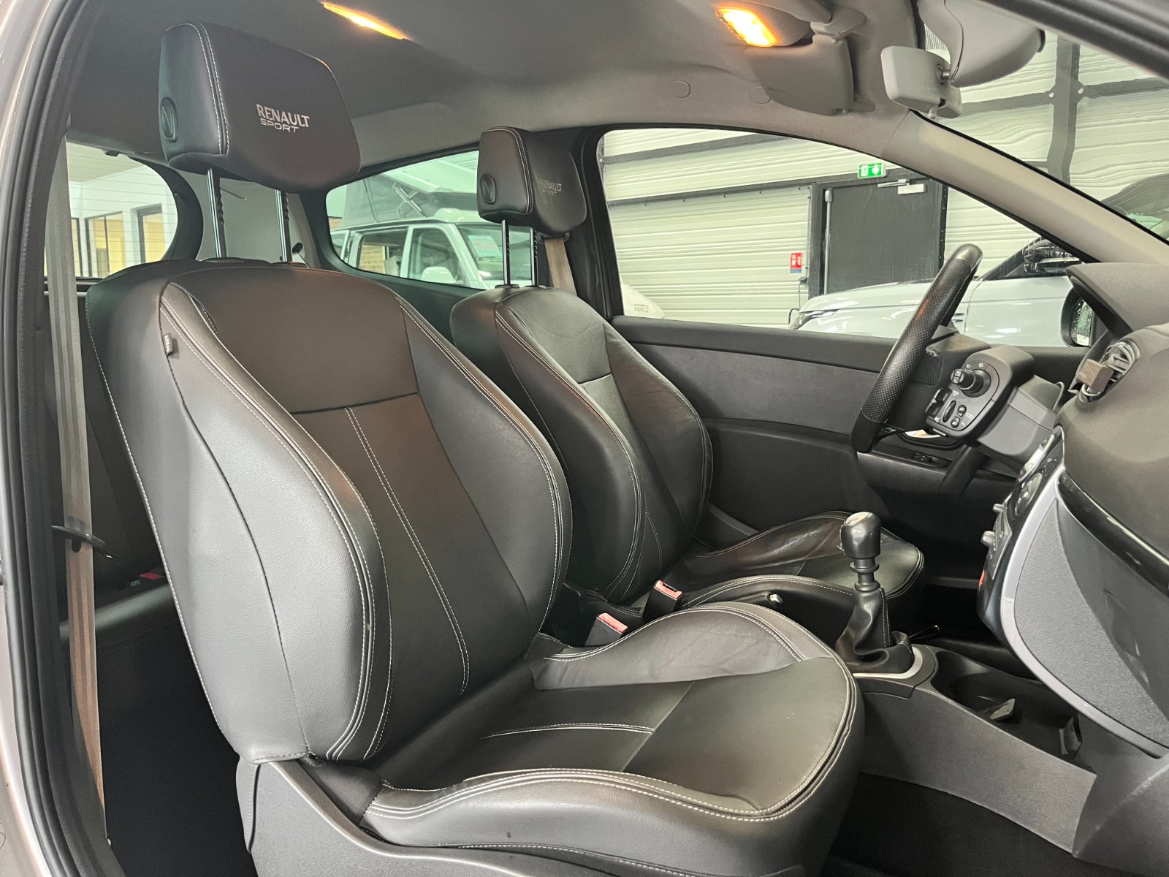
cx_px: 584
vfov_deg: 53.1
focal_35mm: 26
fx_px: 878
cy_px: 438
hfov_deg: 67.3
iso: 500
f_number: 1.6
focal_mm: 5.1
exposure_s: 1/50
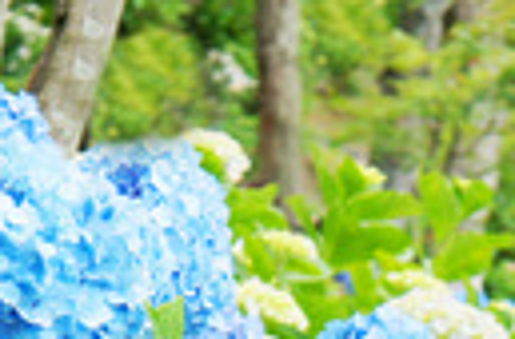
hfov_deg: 9.0
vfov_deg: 5.8
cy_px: 570
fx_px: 3288
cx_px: 275
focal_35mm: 231
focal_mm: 45
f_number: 5
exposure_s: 1/160
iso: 200
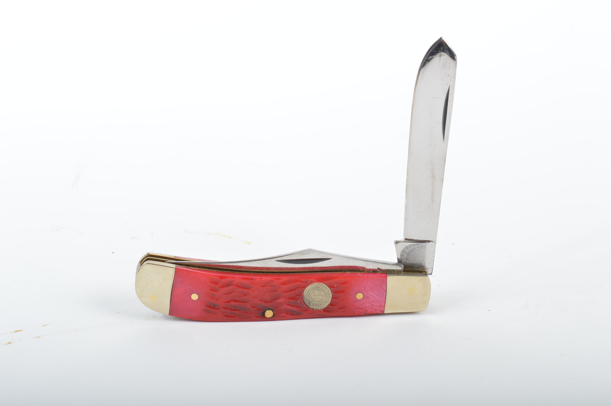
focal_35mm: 82
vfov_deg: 16.5
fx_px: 1399
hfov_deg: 24.6
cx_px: 306
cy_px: 203
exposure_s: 1/200
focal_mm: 55
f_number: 13
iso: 100
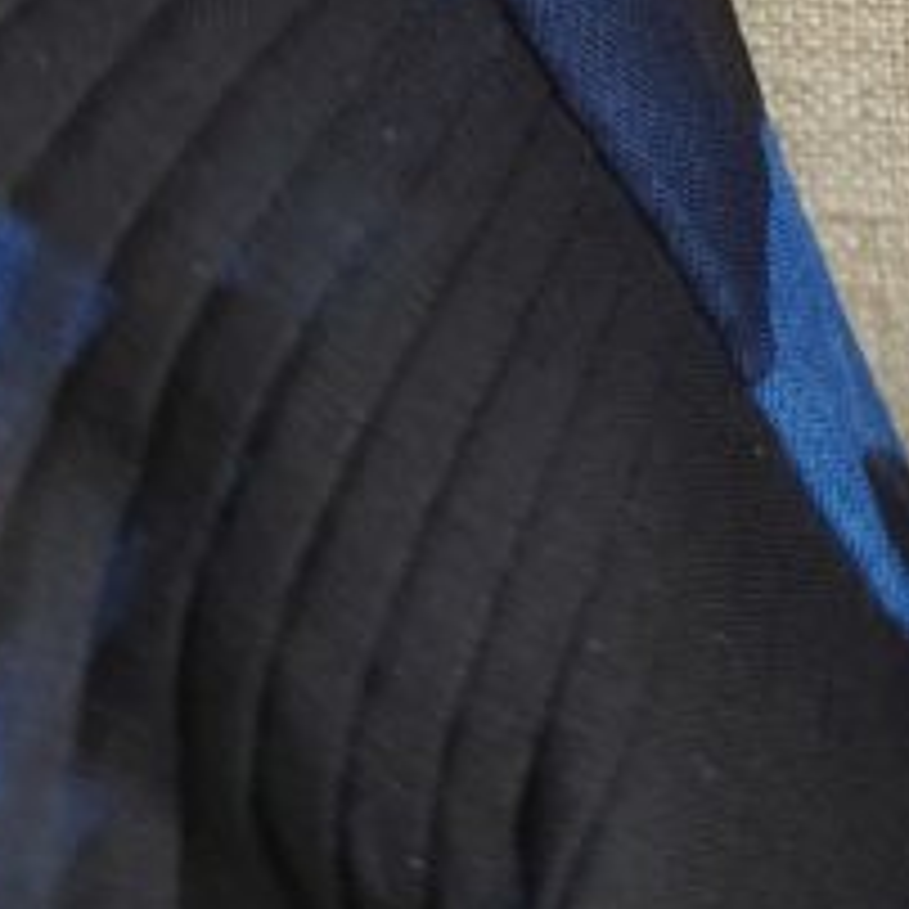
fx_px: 2377
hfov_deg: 20.4
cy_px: -351
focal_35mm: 80
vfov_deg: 19.5
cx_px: 1071
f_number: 1.8
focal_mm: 5.23
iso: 160
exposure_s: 1/50
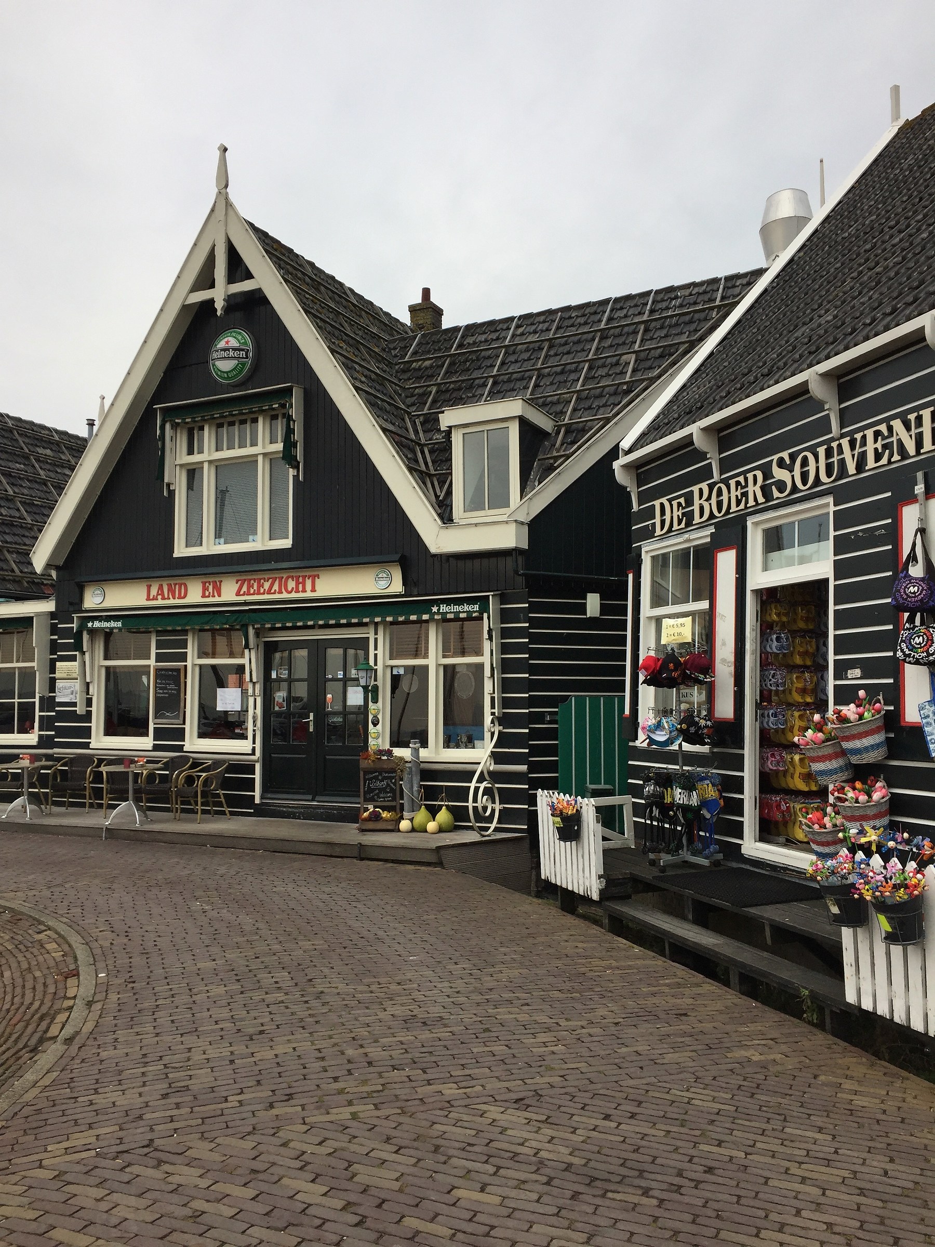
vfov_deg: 61.7
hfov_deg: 48.2
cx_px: 468
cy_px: 624
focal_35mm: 29
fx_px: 1044
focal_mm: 4.15
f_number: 2.2
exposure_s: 1/444
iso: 32
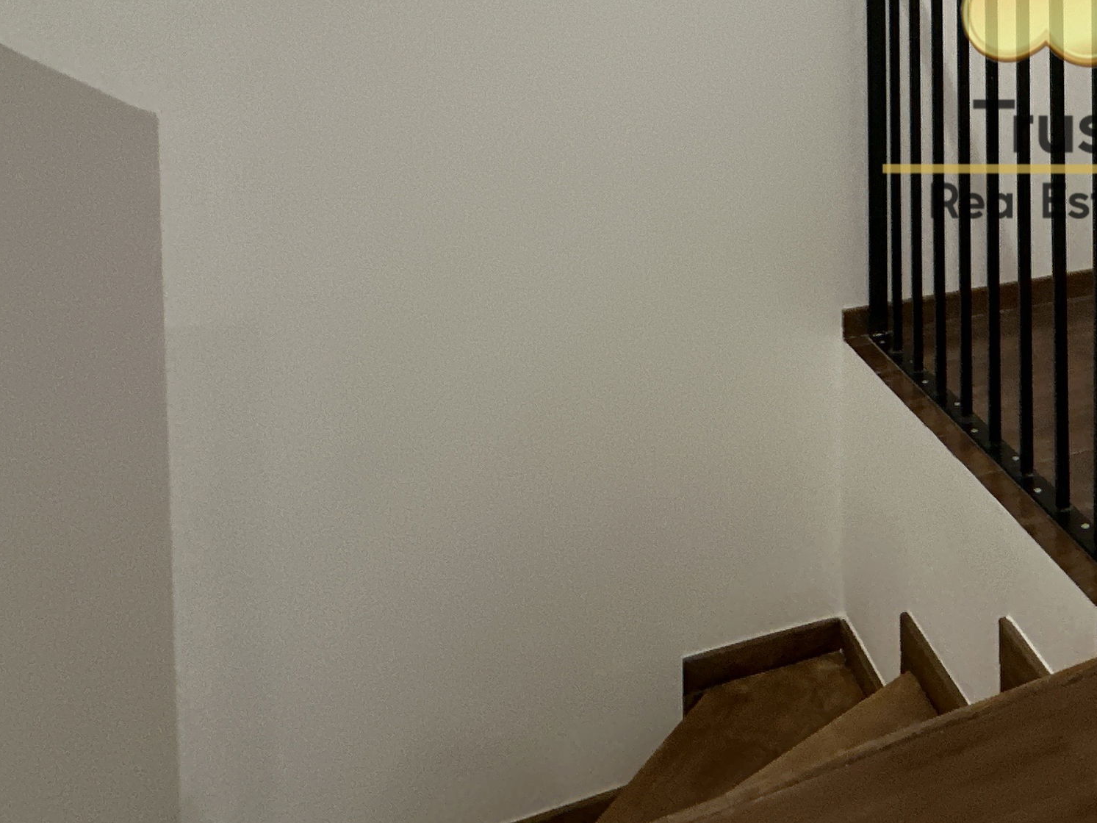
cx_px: 1051
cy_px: -31
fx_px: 1141
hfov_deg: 44.9
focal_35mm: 36
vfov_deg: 35.3
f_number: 2.2
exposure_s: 1/50
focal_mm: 2.22
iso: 400
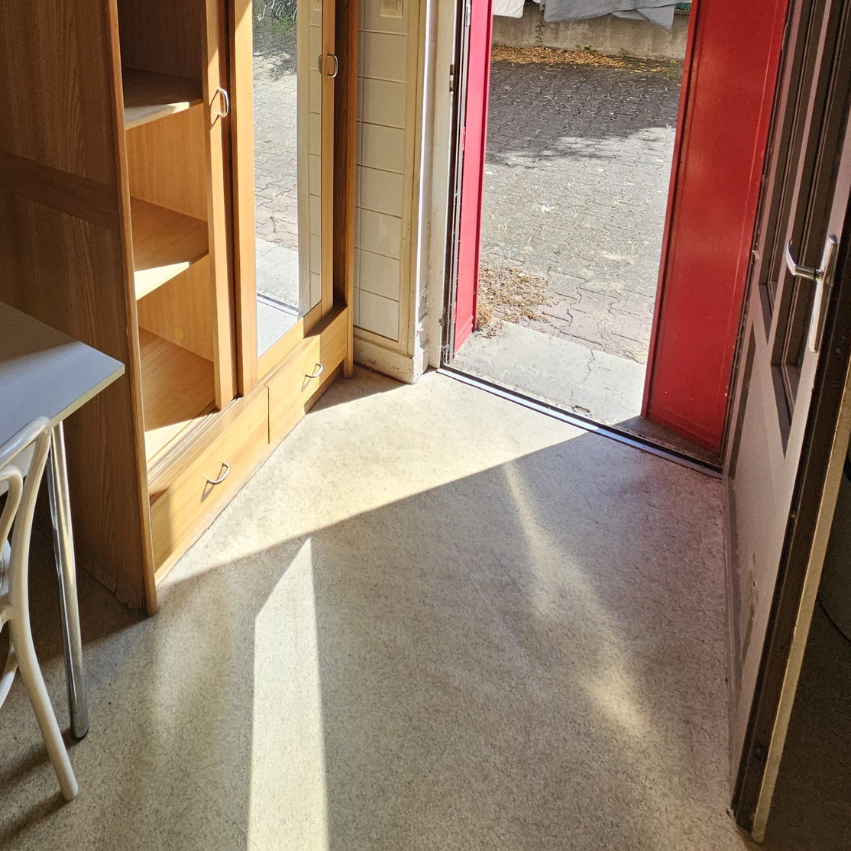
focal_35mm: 22
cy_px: 59
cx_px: 262
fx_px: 612
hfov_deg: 67.1
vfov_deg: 57.8
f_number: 2.2
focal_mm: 2.2
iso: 50
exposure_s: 1/407
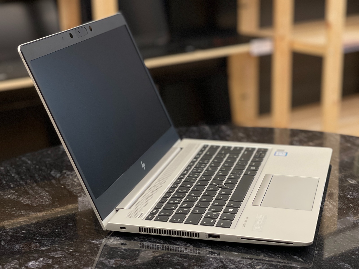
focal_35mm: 64
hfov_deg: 30.3
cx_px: 180
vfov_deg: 22.9
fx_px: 664
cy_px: 134
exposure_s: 1/79
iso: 250
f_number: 2.2
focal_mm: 7.5
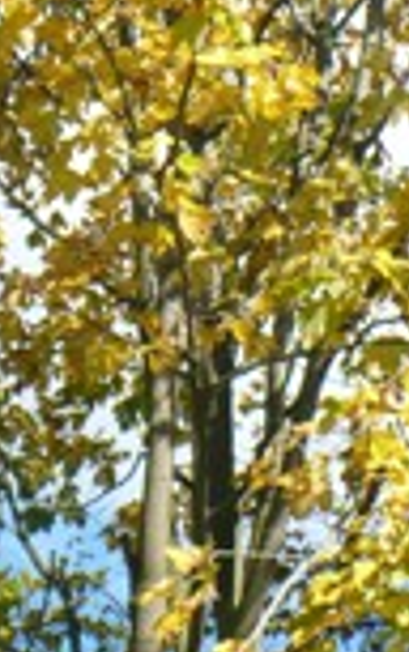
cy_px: -34
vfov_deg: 15.9
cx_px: 79
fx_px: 2276
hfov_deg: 10.2
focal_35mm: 128
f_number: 2.8
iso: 100
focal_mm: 6.1
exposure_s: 1/640
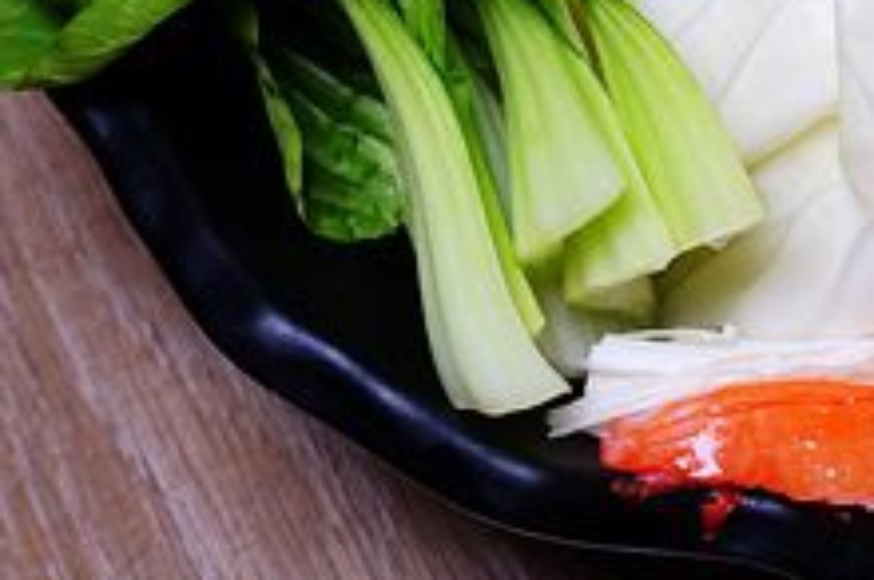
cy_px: -217
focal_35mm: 71
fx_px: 1721
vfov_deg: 17.7
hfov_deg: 24.8
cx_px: 1128
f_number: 3.5
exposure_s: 1/80
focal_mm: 8.8
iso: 125
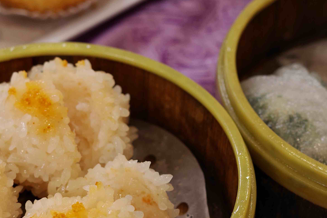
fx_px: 926
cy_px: 101
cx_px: 191
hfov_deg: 20.0
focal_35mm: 102
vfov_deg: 13.4
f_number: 2.8
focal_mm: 26
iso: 125
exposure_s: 1/40
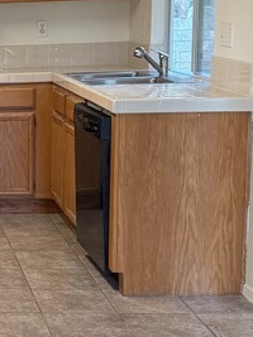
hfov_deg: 14.5
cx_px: -167
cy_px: 154
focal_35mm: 92
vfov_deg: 21.3
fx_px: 897
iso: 200
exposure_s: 1/100
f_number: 1.78
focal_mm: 6.76
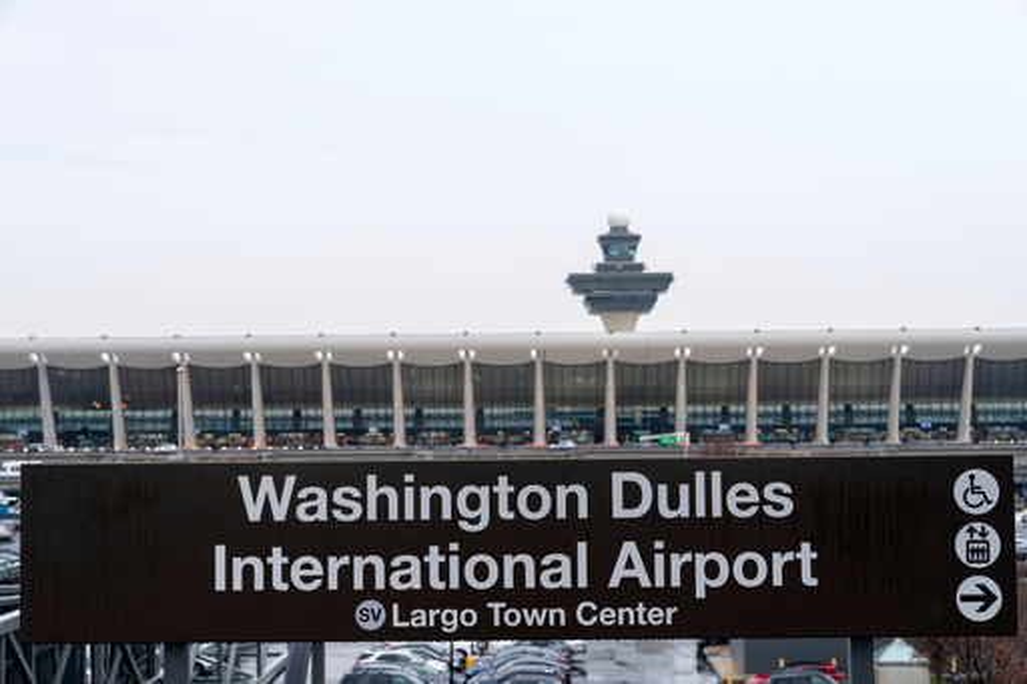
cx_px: 514
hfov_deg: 32.4
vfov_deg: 21.9
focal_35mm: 62
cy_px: 342
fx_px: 1768
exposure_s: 1/320
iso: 800
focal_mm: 62
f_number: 5.6
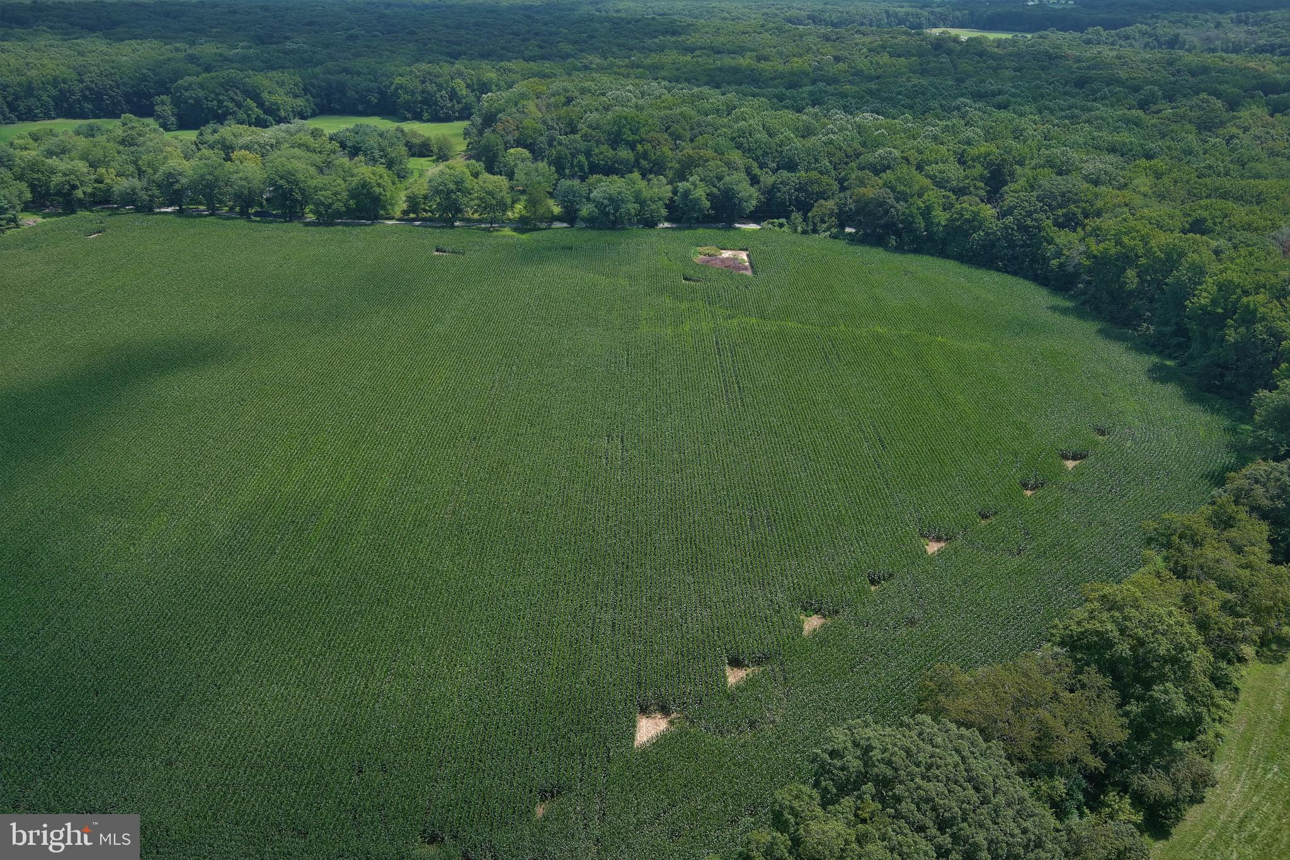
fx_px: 1039
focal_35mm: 29
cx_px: 645
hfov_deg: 63.7
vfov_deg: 45.0
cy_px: 430
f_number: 2.8
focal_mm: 10.57
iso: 100
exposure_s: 1/500
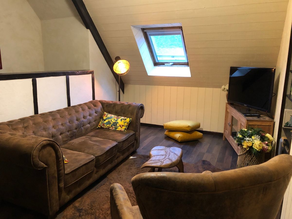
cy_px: 110
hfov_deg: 63.4
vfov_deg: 49.7
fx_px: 236
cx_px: 146
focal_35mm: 28
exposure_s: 1/10
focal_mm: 3.99
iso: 100
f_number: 1.8
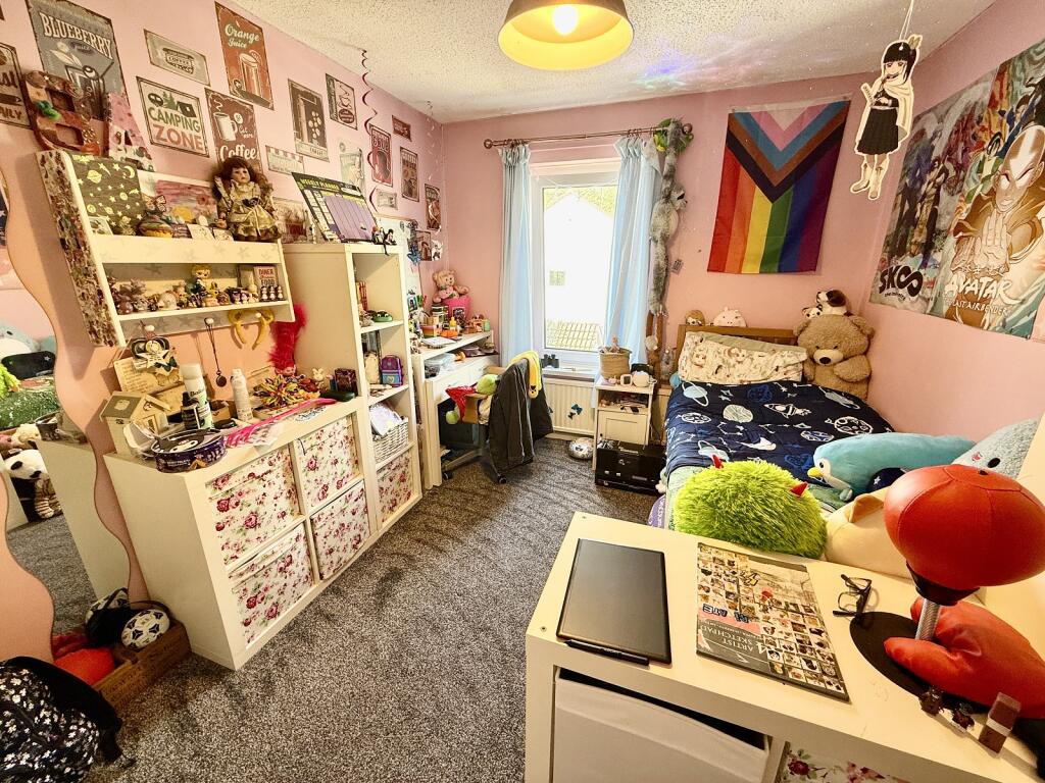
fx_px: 423
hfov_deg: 102.1
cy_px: 392
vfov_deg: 85.7
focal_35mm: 14
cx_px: 522
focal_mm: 2.22
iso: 125
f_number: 2.2
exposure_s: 1/99
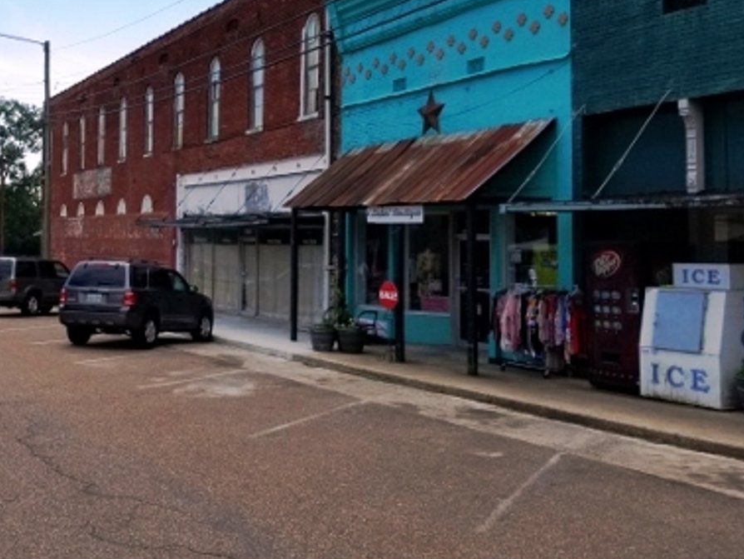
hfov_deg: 41.5
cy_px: 204
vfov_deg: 32.7
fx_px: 946
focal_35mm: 44
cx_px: 176
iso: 50
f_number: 1.7
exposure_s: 1/3080
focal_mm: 4.25
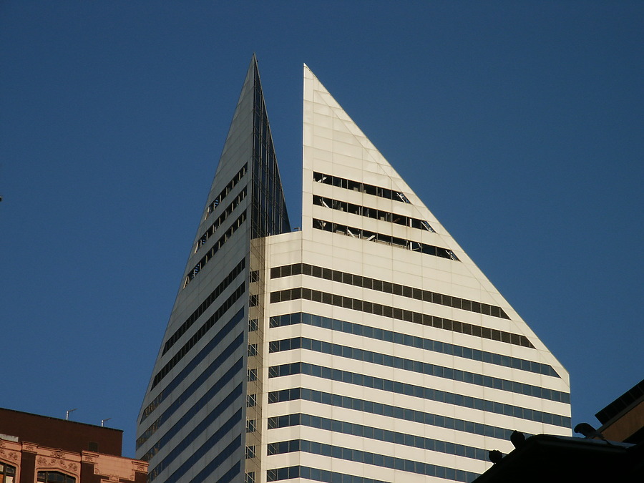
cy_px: 242
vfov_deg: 11.1
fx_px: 2493
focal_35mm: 134
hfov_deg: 14.7
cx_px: 322
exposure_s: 1/350
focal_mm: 27.34
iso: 64
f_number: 8
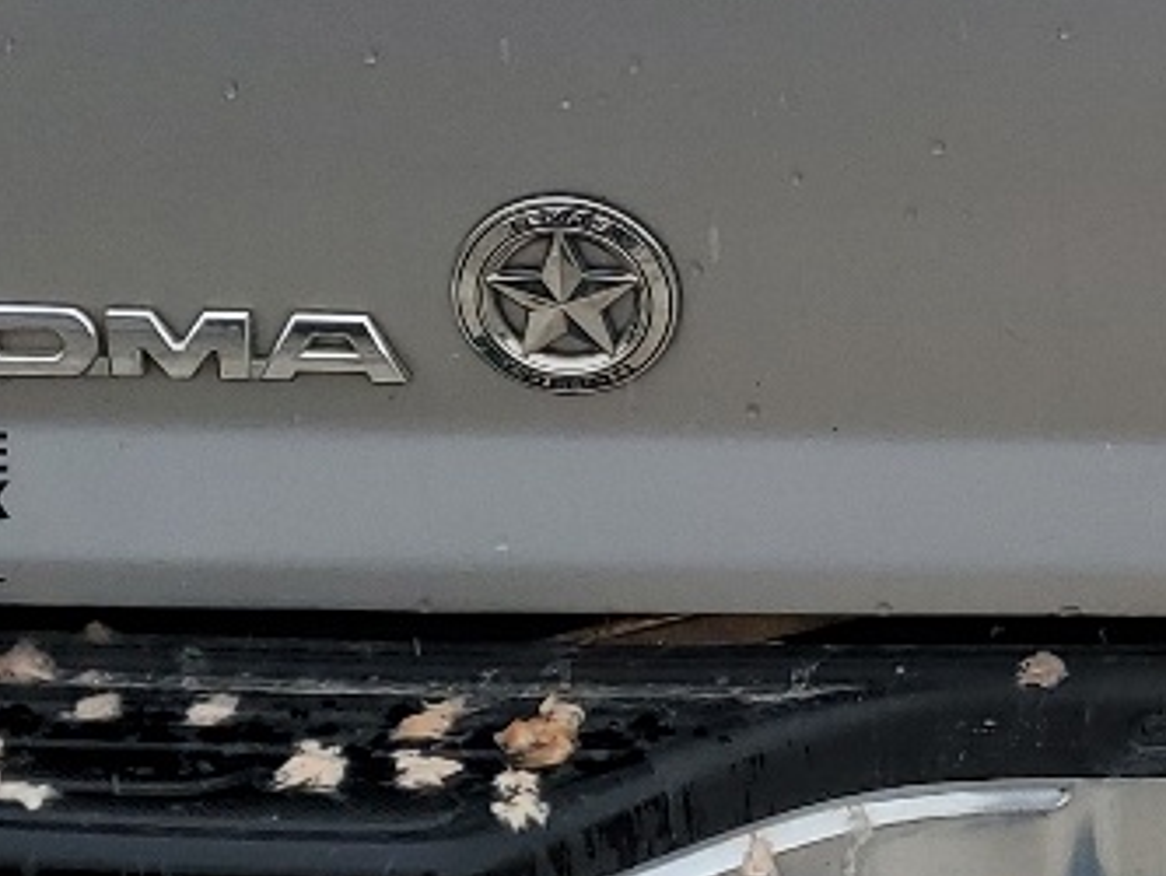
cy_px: 116
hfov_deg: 15.1
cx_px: 1453
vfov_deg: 11.8
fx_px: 4212
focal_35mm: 125
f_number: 1.5
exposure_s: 1/833
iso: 50
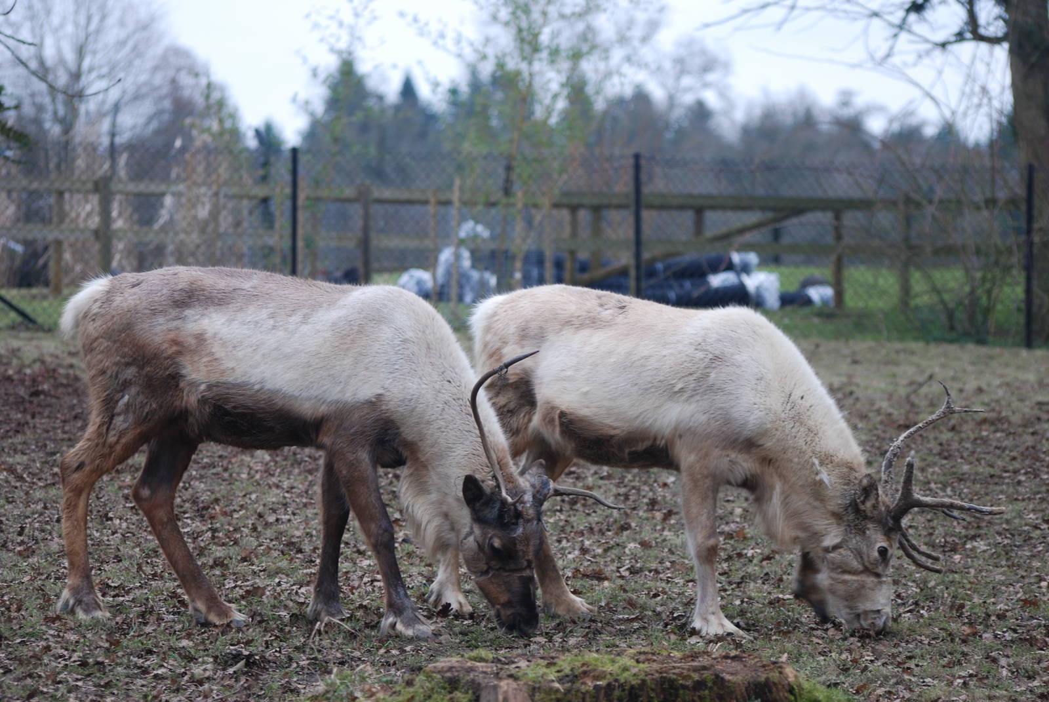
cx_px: 524
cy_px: 351
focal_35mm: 180
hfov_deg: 11.4
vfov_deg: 7.7
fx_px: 5251
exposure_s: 1/125
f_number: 4.2
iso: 200
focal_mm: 120
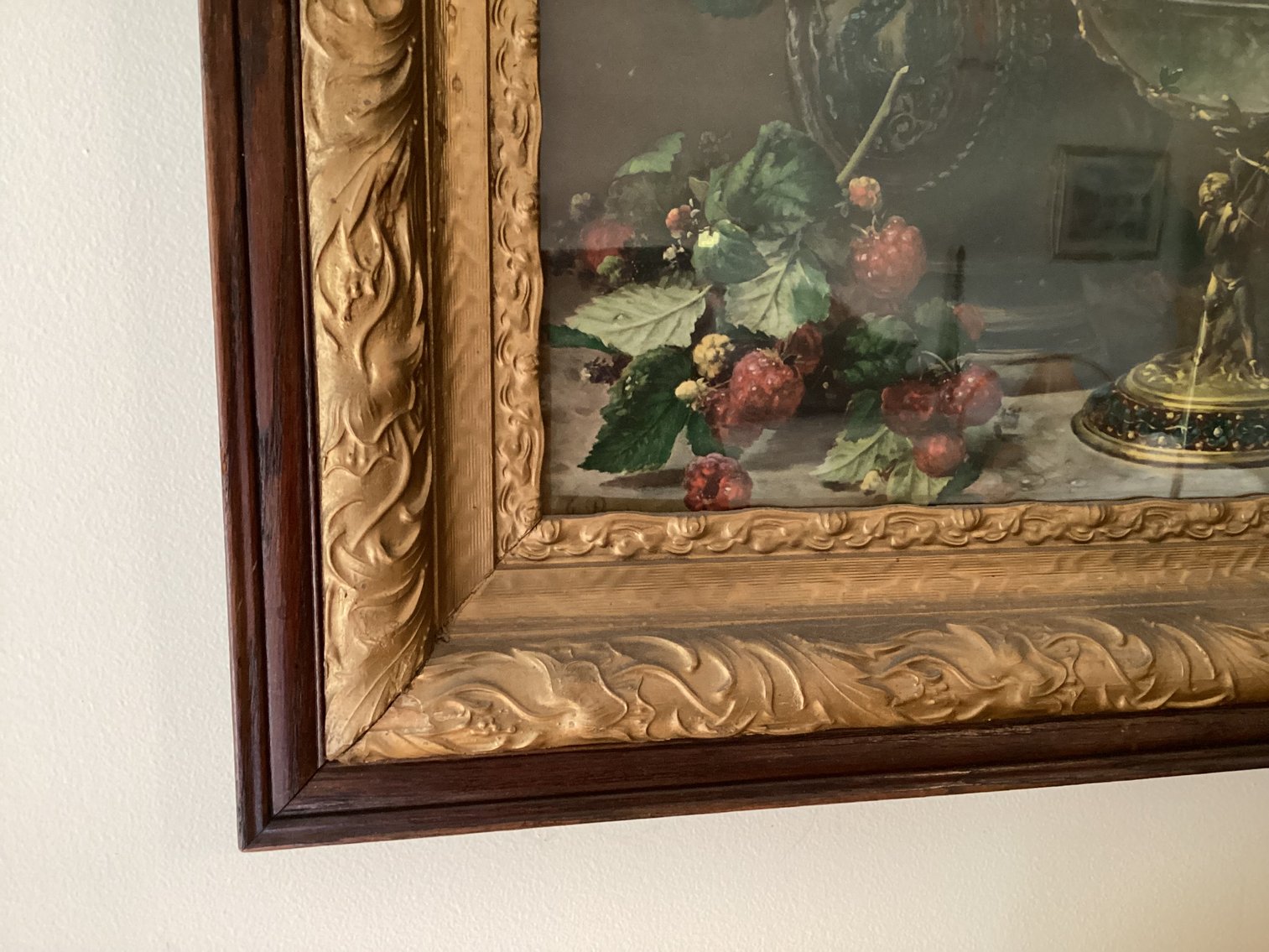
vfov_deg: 45.4
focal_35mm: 31
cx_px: 634
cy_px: 476
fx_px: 1137
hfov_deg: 58.3
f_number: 2.4
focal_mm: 3.3
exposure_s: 1/30
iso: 320
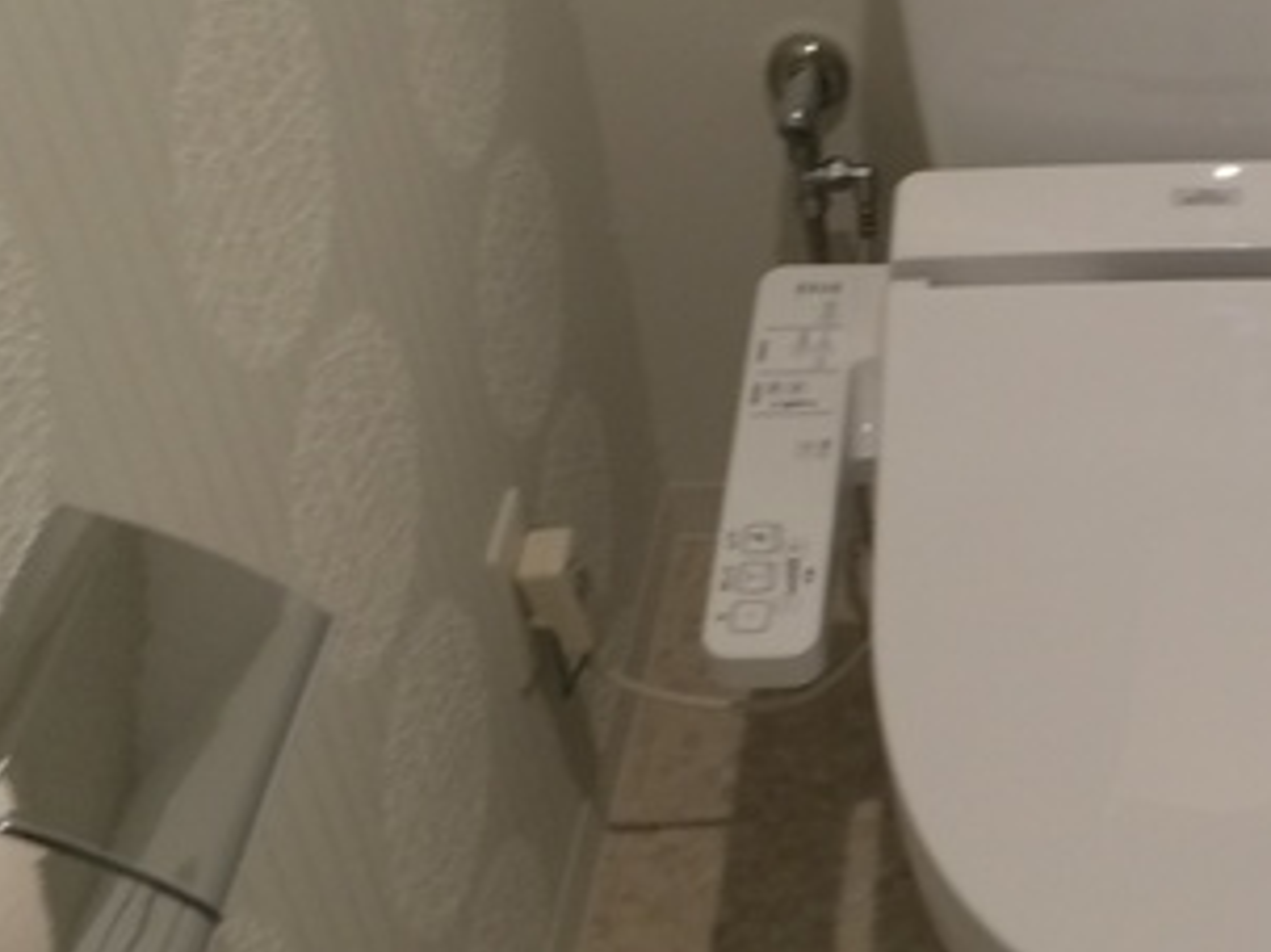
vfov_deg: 21.9
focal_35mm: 67
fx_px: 2459
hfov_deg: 27.6
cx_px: 1216
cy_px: 346
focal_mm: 4.15
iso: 80
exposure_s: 1/30
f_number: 2.2
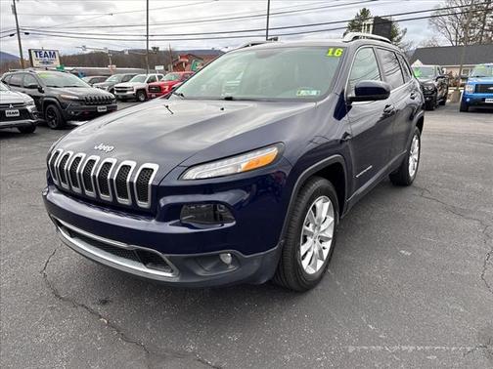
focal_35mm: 26
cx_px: 246
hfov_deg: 67.3
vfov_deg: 53.1
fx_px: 370
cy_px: 184
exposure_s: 1/568
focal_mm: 5.96
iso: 50
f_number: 1.6
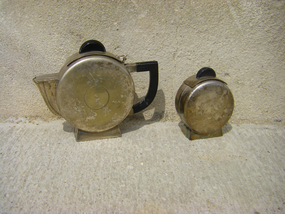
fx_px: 313
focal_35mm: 38
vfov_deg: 37.7
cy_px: 107
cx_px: 142
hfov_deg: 49.0
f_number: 7
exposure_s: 1/320
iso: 64
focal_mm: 6.3
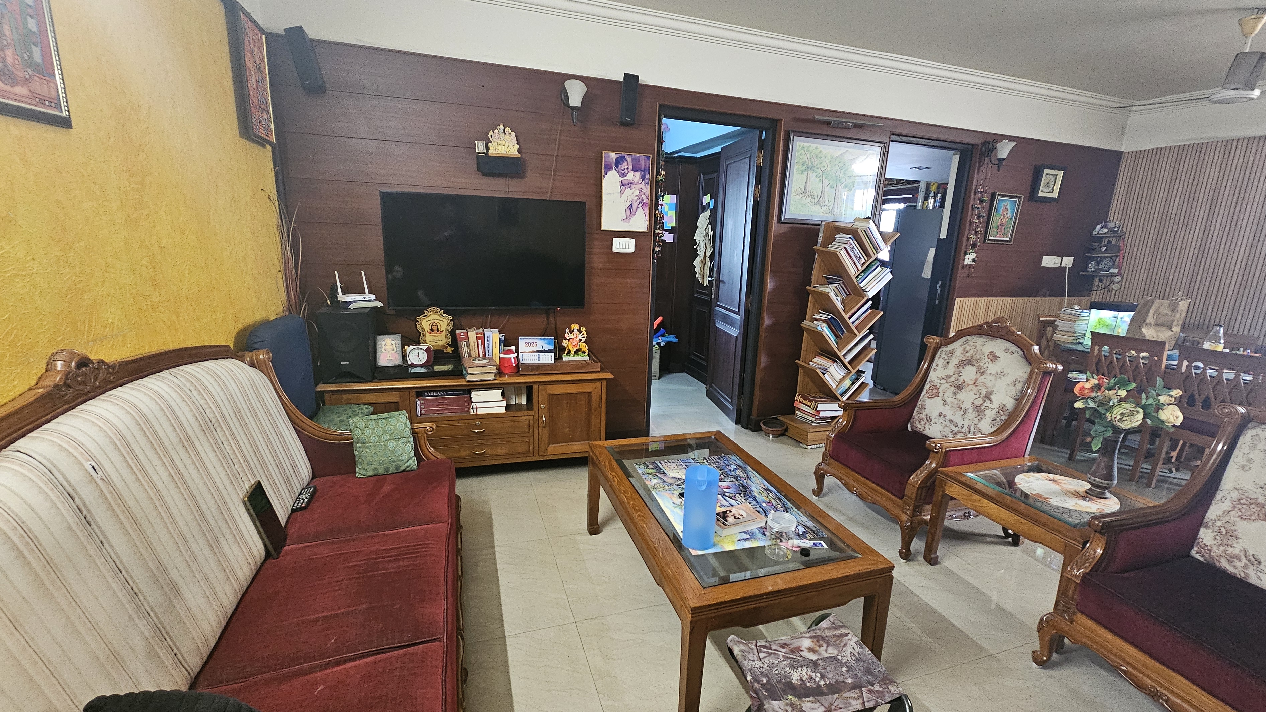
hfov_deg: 103.0
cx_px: 654
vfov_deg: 70.5
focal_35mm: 15
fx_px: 504
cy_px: 363
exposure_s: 1/33
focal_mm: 2.2
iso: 800
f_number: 2.2
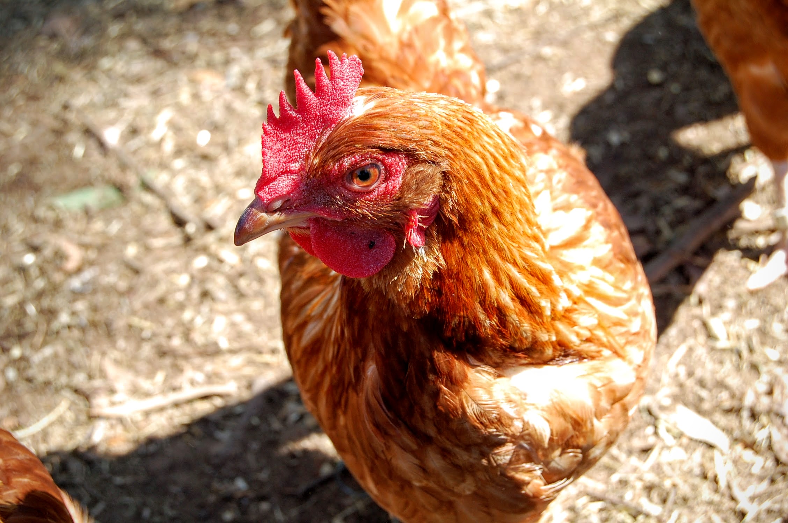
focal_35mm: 72
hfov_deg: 28.1
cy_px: 262
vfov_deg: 18.9
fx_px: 1573
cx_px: 394
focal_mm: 48
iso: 400
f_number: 9
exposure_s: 1/160
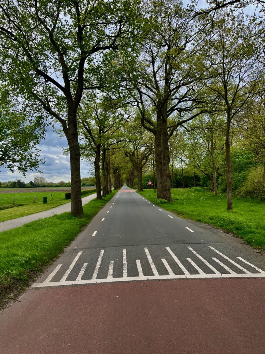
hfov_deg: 53.1
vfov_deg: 67.3
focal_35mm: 26
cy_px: 177
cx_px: 132
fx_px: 265
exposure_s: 1/1212
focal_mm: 5.1
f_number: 1.6
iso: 50
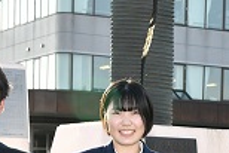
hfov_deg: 12.4
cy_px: 251
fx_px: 1038
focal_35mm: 163
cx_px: 258
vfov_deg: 8.2
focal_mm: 30
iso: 200
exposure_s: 1/250
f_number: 6.7
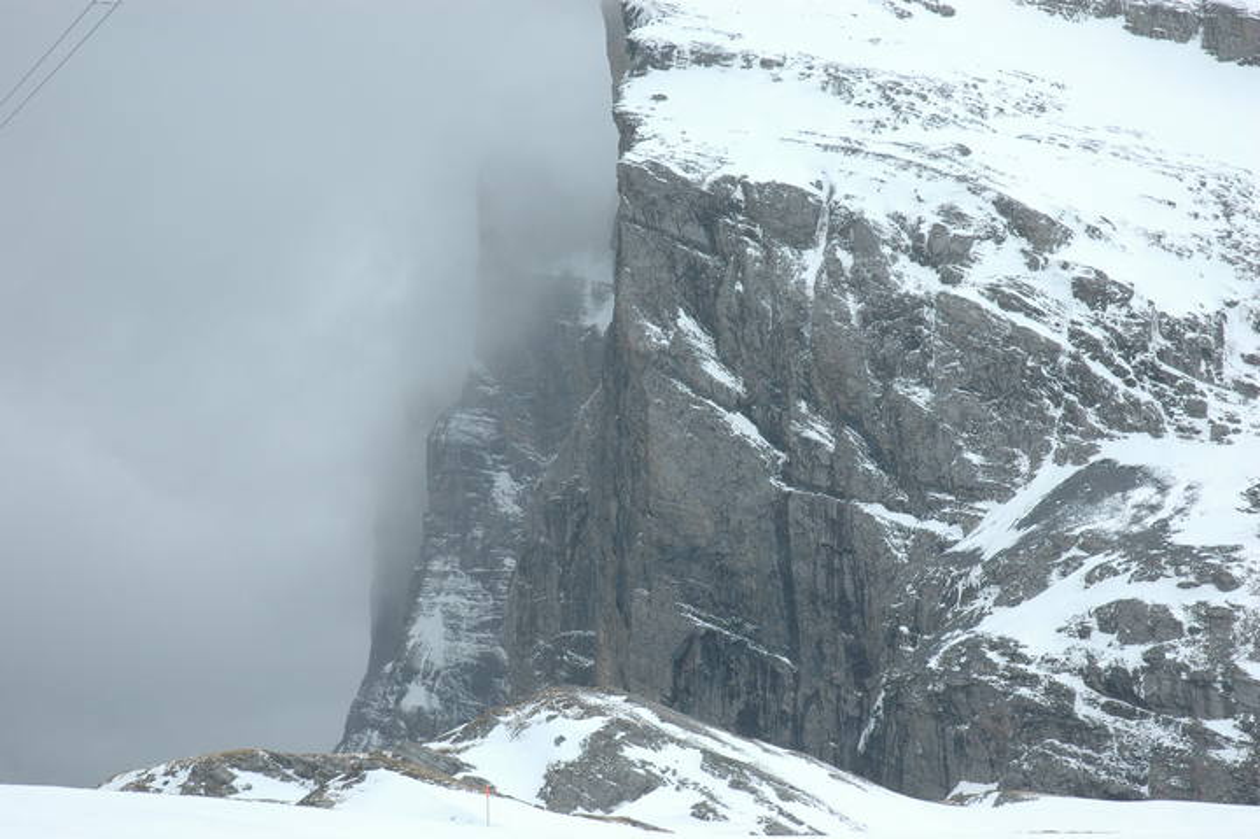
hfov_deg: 24.6
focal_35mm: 82
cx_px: 630
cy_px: 420
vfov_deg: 16.5
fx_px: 2885
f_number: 10
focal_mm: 55
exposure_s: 1/400
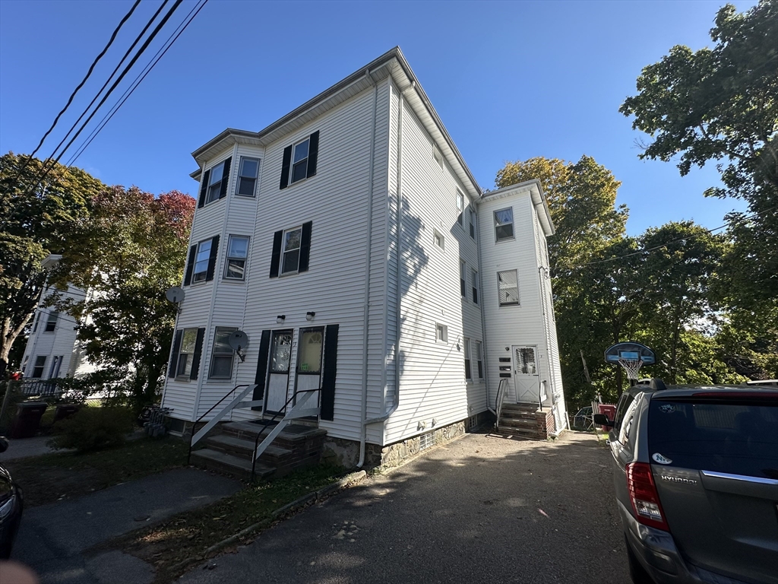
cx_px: 389
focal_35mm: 14
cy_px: 292
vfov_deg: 85.7
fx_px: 315
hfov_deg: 102.1
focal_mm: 2.22
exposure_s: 1/1770
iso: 50
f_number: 2.2
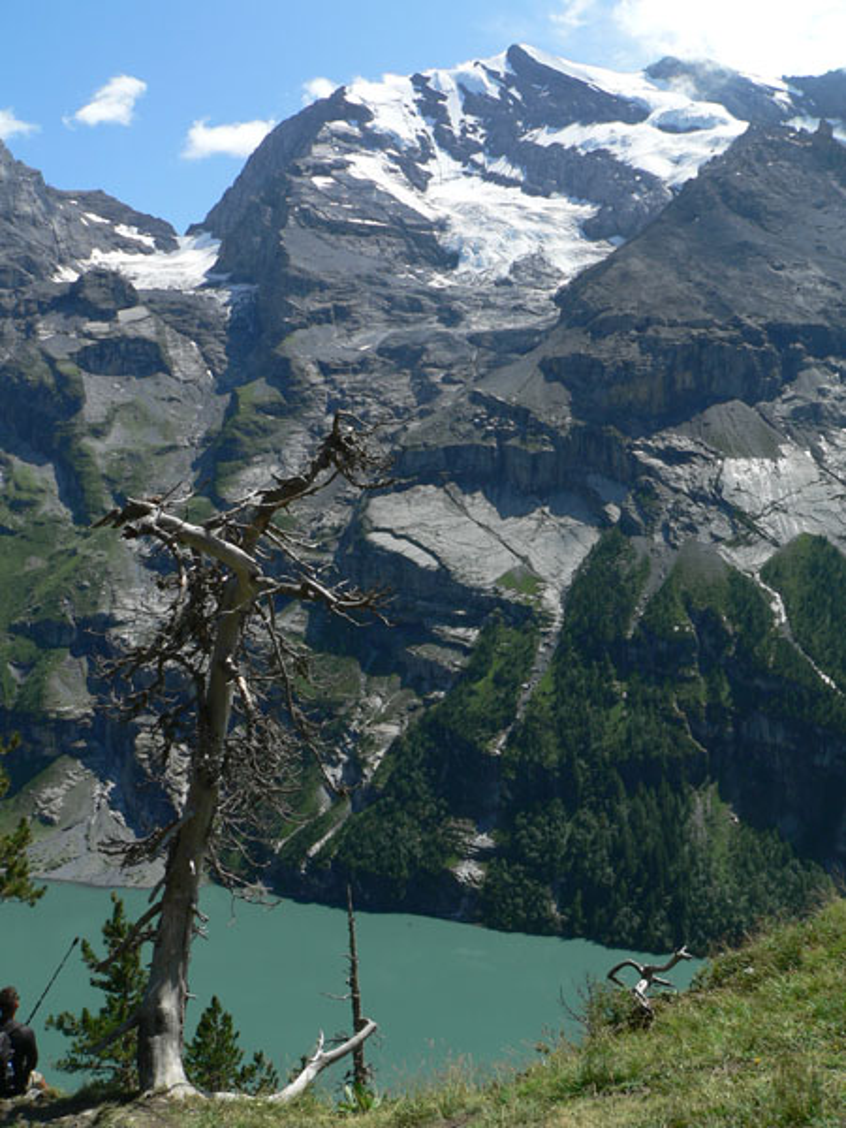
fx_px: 1173
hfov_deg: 39.7
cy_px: 564
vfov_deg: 51.4
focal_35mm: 36
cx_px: 423
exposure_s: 1/500
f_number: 4.6
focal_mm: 6
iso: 80
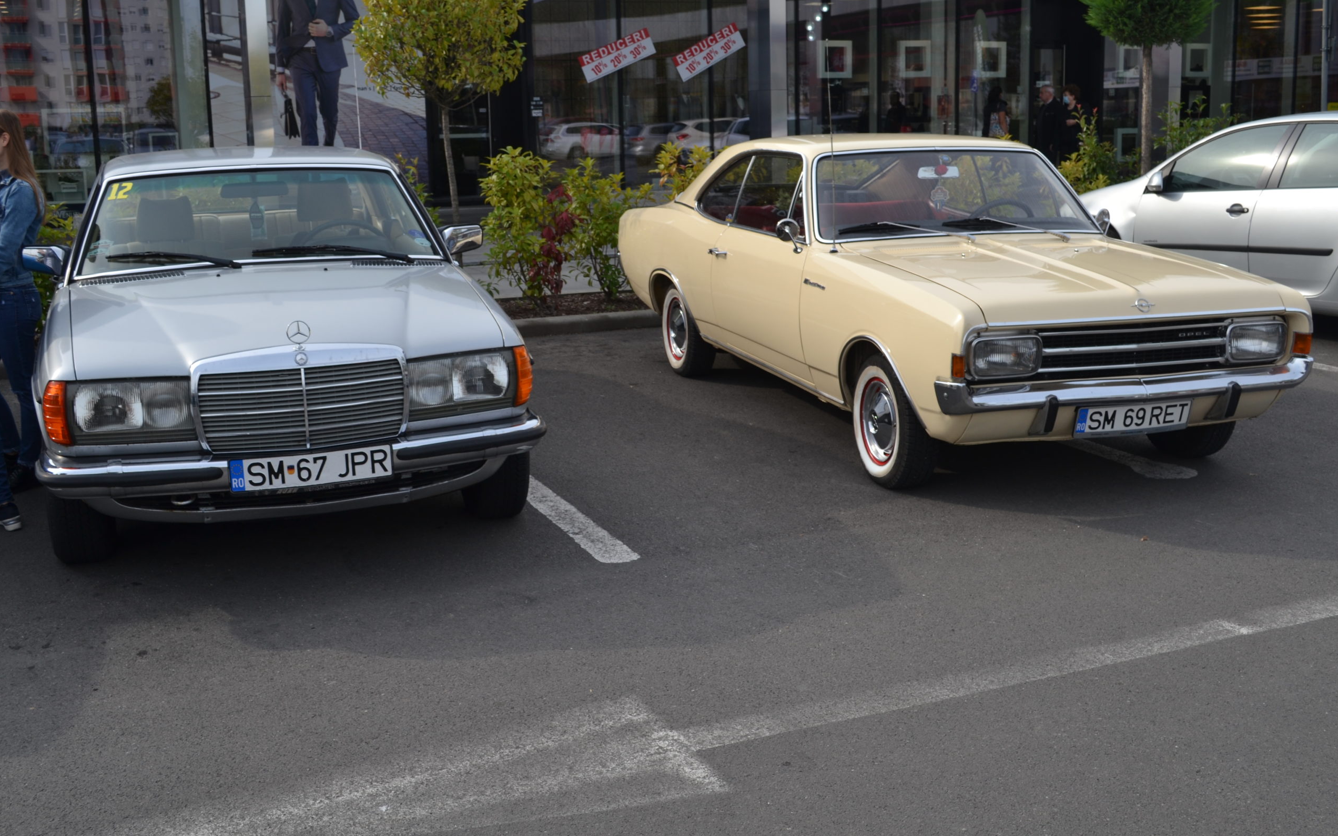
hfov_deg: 49.3
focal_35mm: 40
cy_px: 402
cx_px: 671
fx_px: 1459
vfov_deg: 32.0
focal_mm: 26
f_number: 7.1
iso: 100
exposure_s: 1/200
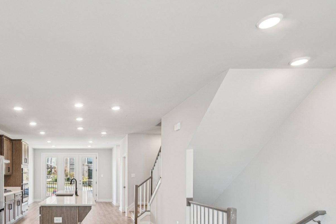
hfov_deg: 68.4
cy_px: 178
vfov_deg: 50.0
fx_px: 224
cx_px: 79
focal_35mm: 24
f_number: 8
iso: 160
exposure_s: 1/15
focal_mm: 14
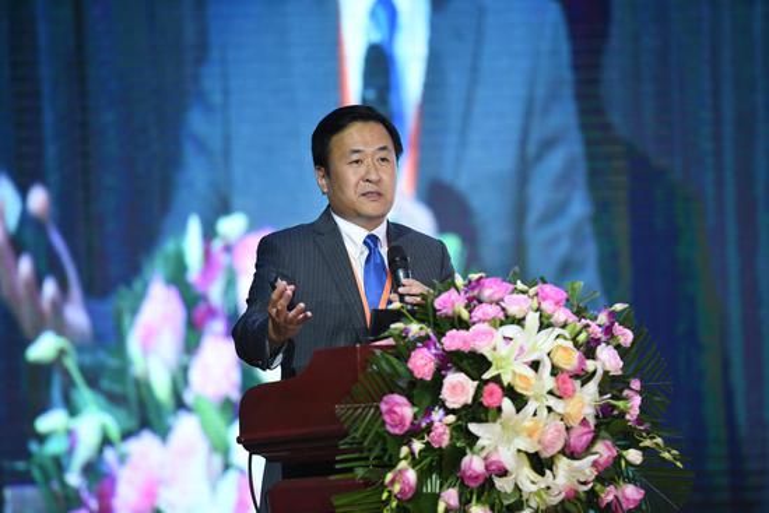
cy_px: 256
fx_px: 3953
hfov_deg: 11.1
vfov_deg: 7.4
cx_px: 384
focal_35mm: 185
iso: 500
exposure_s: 1/400
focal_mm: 185
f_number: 2.8
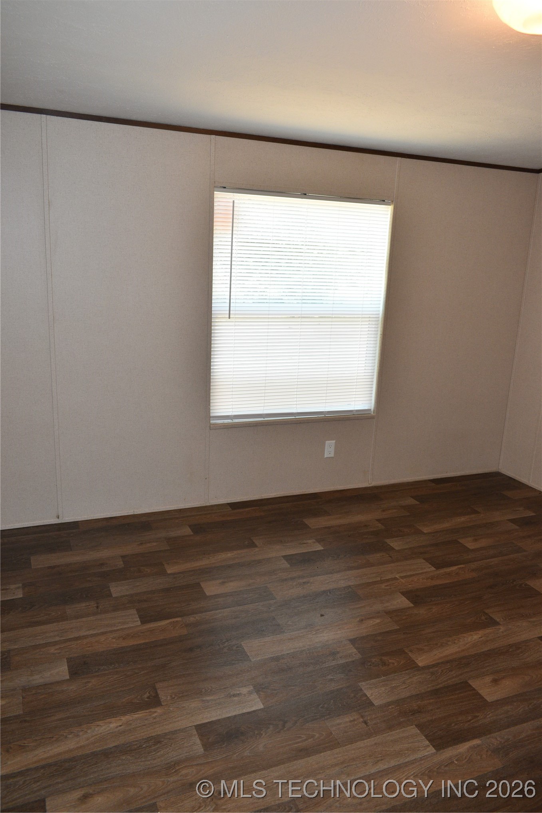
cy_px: 406
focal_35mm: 27
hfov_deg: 47.9
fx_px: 610
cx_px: 271
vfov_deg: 67.4
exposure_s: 1/125
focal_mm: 18
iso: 800
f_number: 5.6
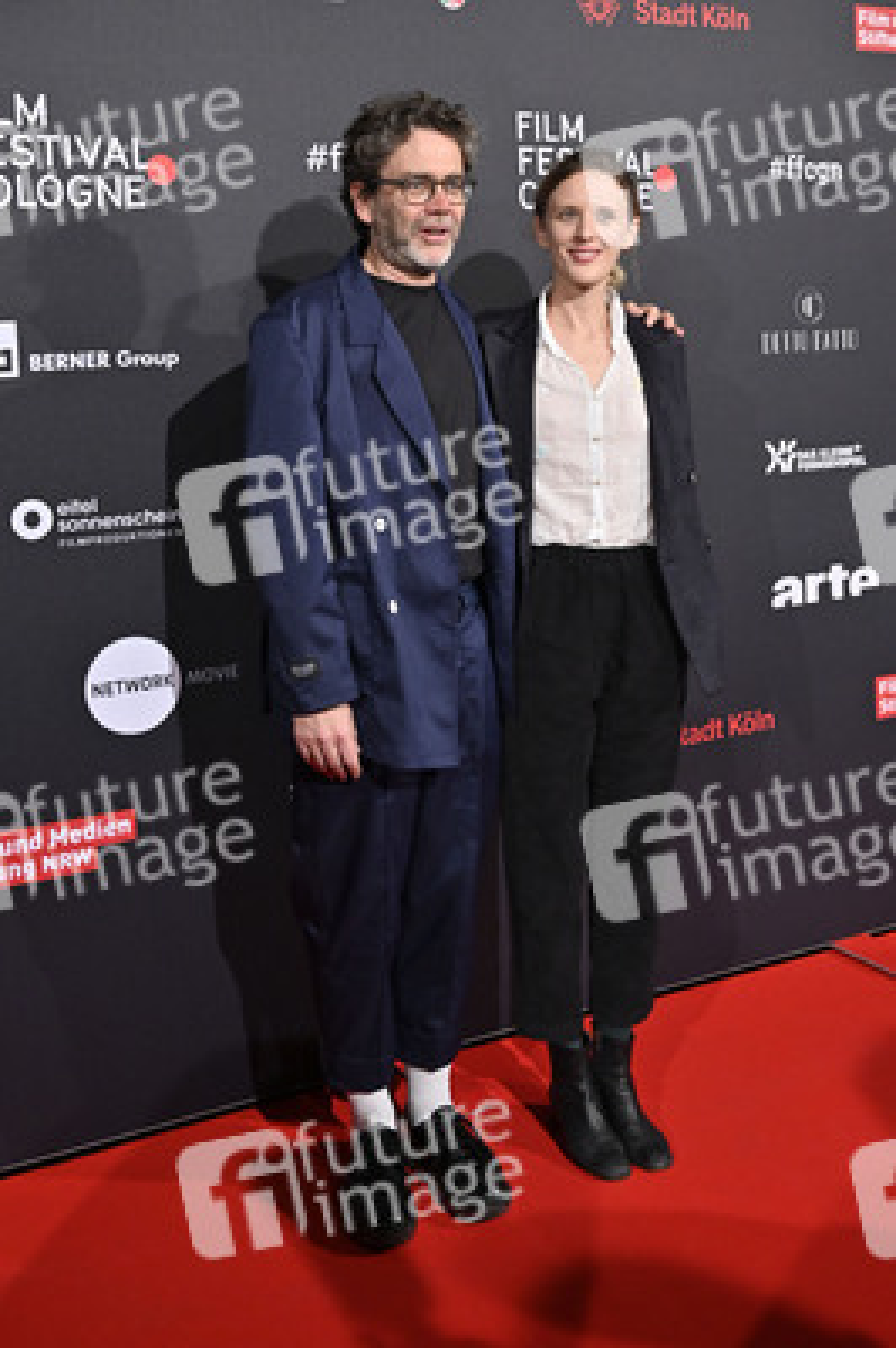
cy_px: 674
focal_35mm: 30
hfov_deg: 42.9
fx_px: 1141
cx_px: 448
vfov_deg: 61.1
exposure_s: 1/200
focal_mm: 30.5
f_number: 4
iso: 1000
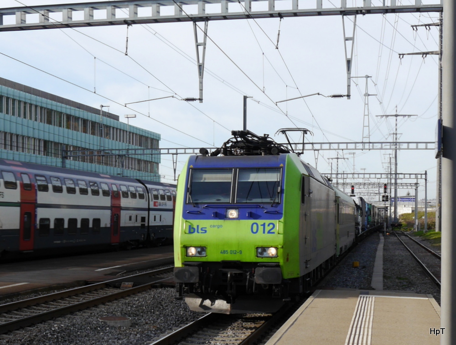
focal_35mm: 32
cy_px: 172
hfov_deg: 56.7
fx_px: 423
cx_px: 228
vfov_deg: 44.3
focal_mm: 16
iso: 160
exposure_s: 1/320
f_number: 7.1
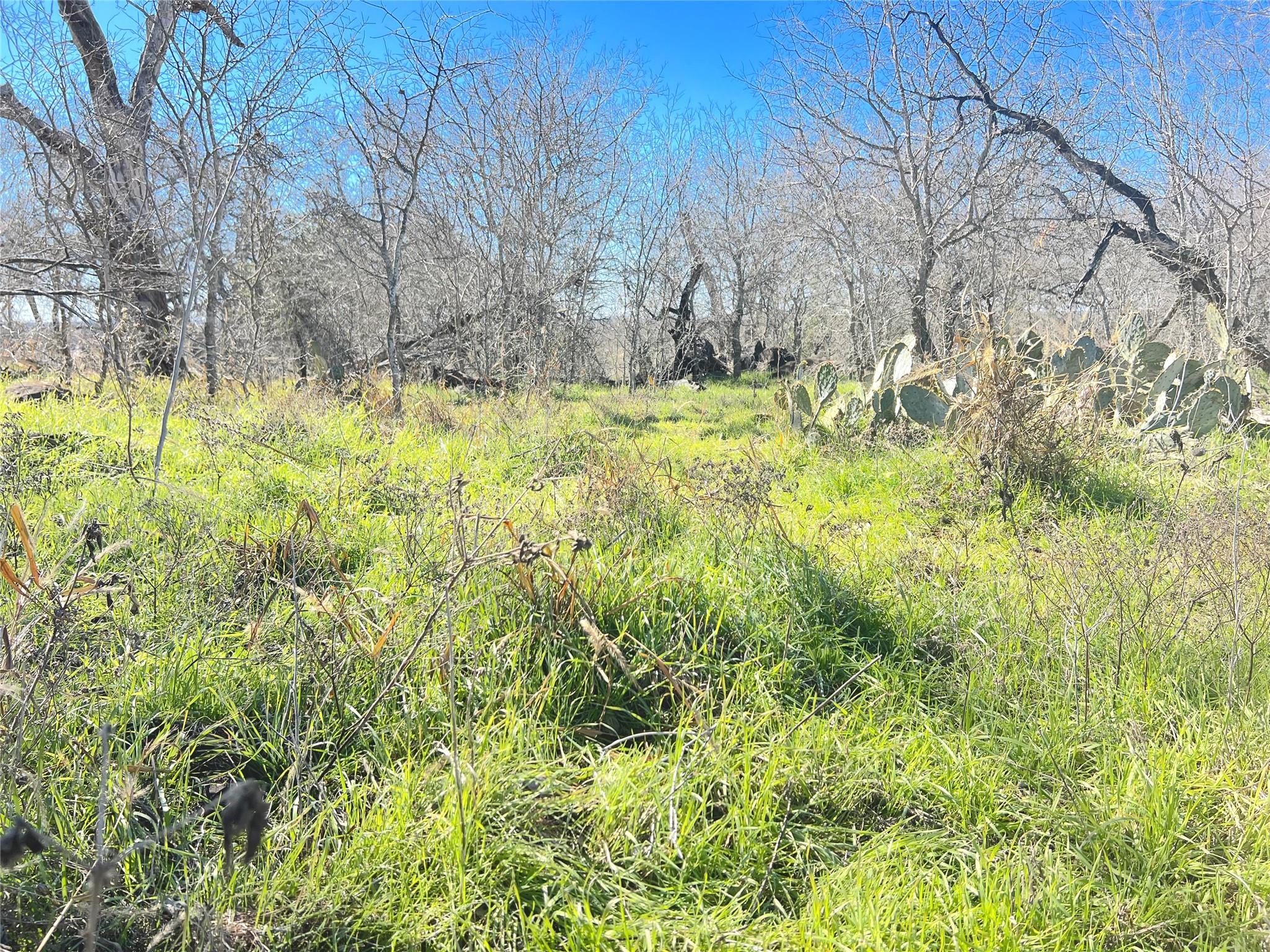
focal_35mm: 26
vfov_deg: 53.1
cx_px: 635
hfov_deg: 67.3
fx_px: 954
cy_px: 476
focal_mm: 5.7
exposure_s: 1/1901
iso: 50
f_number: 1.5
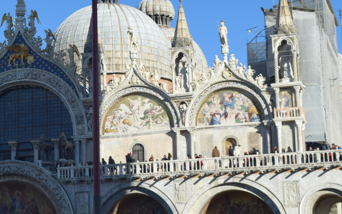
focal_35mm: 102
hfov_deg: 19.9
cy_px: 114
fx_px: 951
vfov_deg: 12.8
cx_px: 13
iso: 200
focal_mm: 30
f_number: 9
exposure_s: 1/320
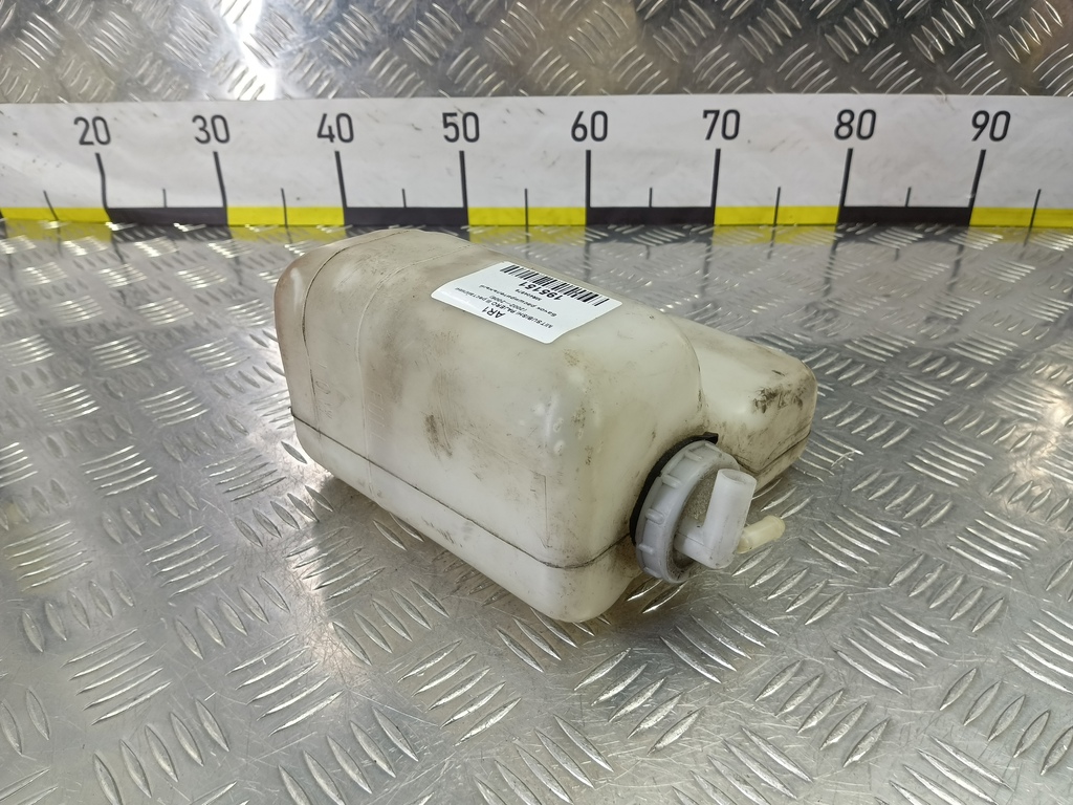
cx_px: 536
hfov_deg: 73.9
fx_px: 713
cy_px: 402
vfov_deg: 58.9
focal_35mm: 23
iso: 122
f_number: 1.6
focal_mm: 4.11
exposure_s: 1/50
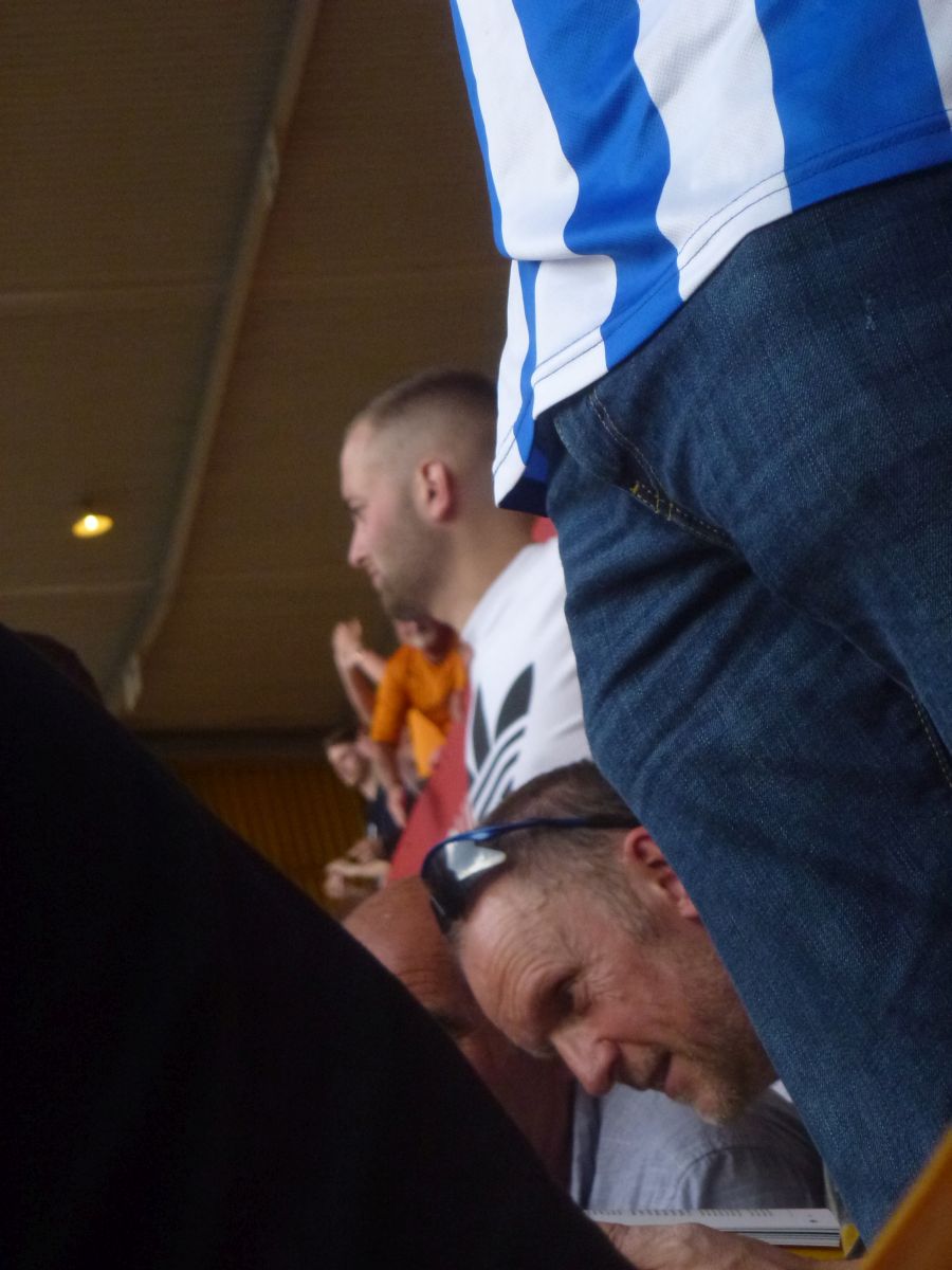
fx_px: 4144
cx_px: 476
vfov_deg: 17.4
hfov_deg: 13.1
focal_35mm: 113
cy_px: 635
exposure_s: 1/250
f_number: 5.1
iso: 400
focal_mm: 20.2
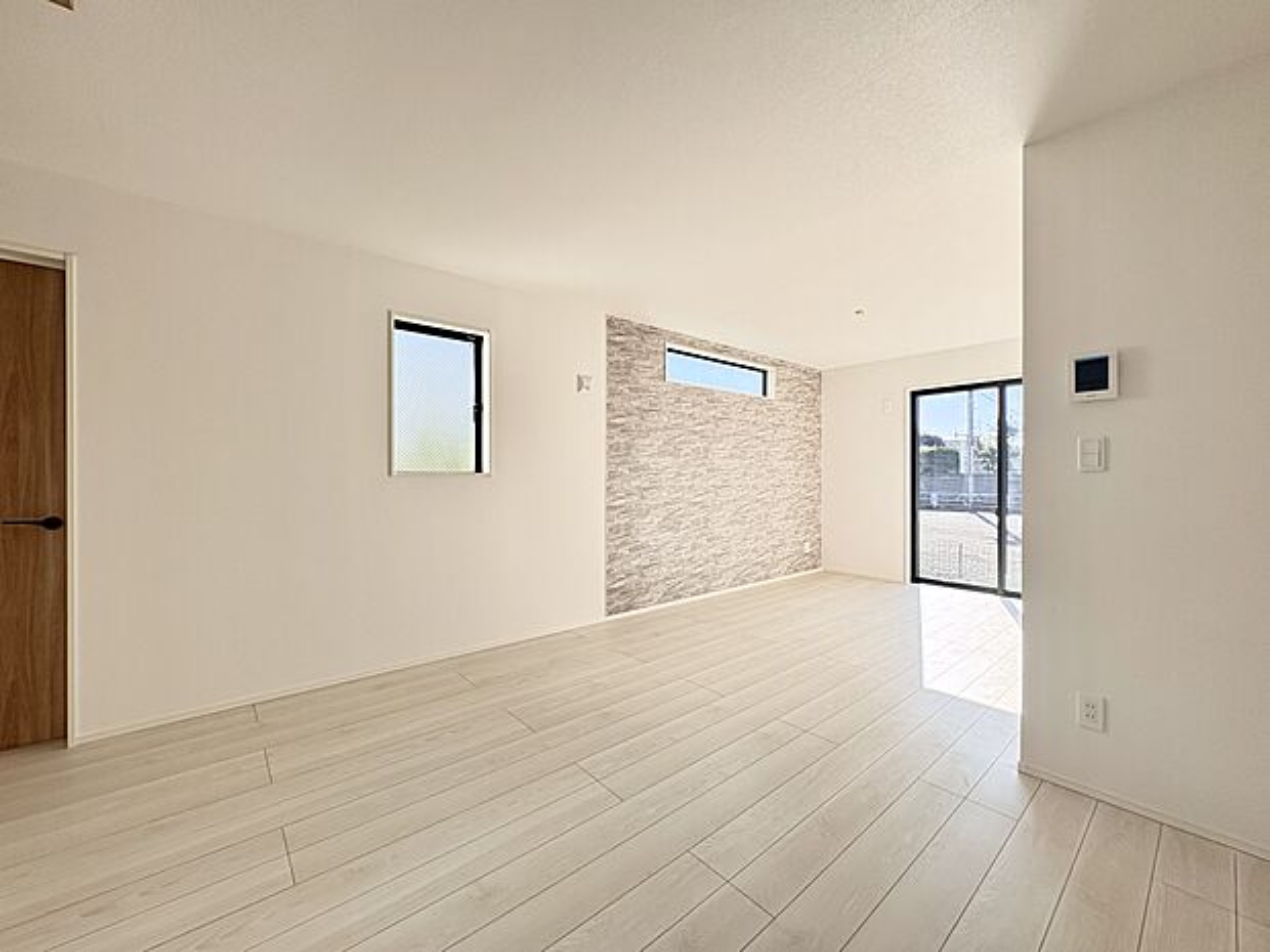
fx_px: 514
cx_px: 635
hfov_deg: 102.1
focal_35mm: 14
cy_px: 476
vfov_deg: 85.7
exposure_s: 1/311
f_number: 2.2
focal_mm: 2.22
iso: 64
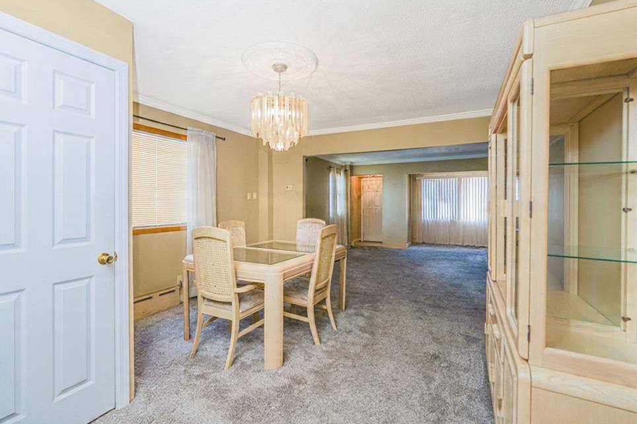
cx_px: 307
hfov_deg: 93.3
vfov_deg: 70.3
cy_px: 200
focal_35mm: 17
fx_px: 301
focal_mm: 16
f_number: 4.5
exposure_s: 1/40
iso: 50
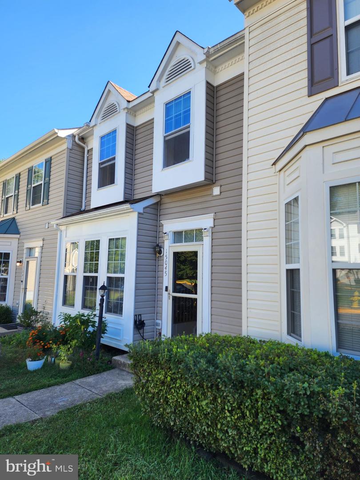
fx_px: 319
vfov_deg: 73.9
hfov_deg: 58.9
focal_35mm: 23
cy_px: 240
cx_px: 180
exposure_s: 1/247
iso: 12
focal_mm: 6.4
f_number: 1.8
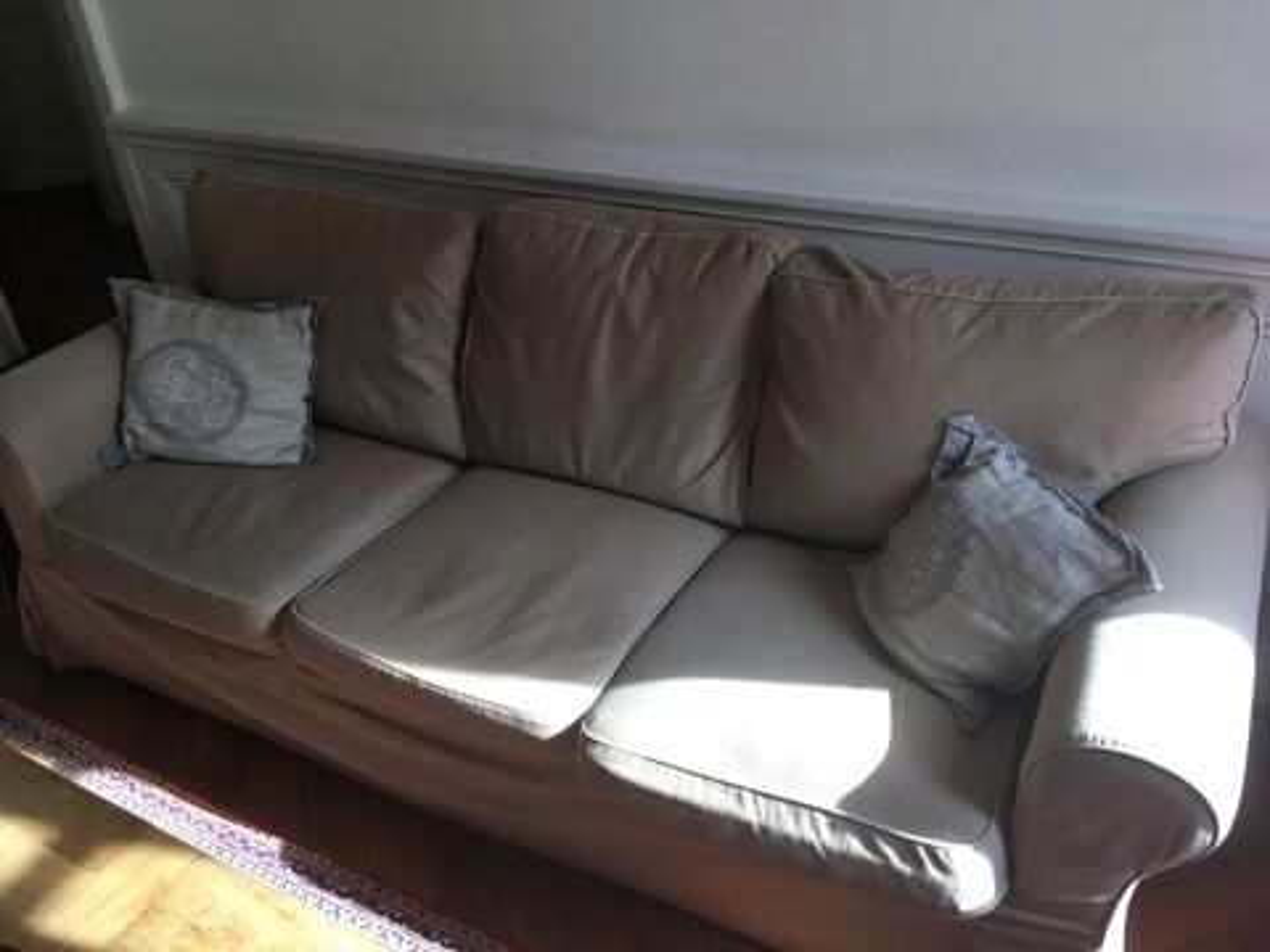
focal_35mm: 29
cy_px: 476
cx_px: 635
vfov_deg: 48.2
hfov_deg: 61.7
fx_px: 1064
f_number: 2.2
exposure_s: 1/100
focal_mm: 4.15
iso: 32
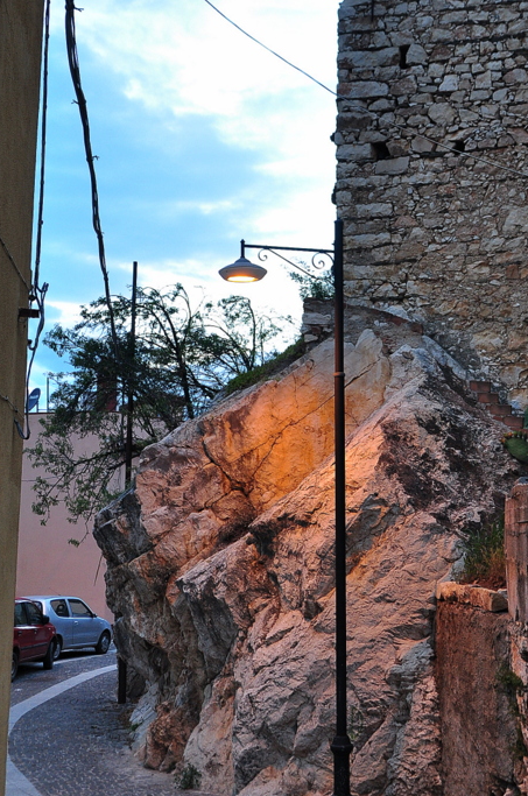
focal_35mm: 54
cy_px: 326
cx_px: 383
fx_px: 1192
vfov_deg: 36.8
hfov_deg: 24.7
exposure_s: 1/60
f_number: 4
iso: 400
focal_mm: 24
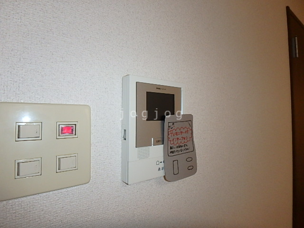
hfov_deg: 79.0
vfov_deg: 63.4
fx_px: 184
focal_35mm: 21
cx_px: 152
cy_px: 114
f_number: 3.5
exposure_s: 1/30
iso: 320
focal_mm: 3.7
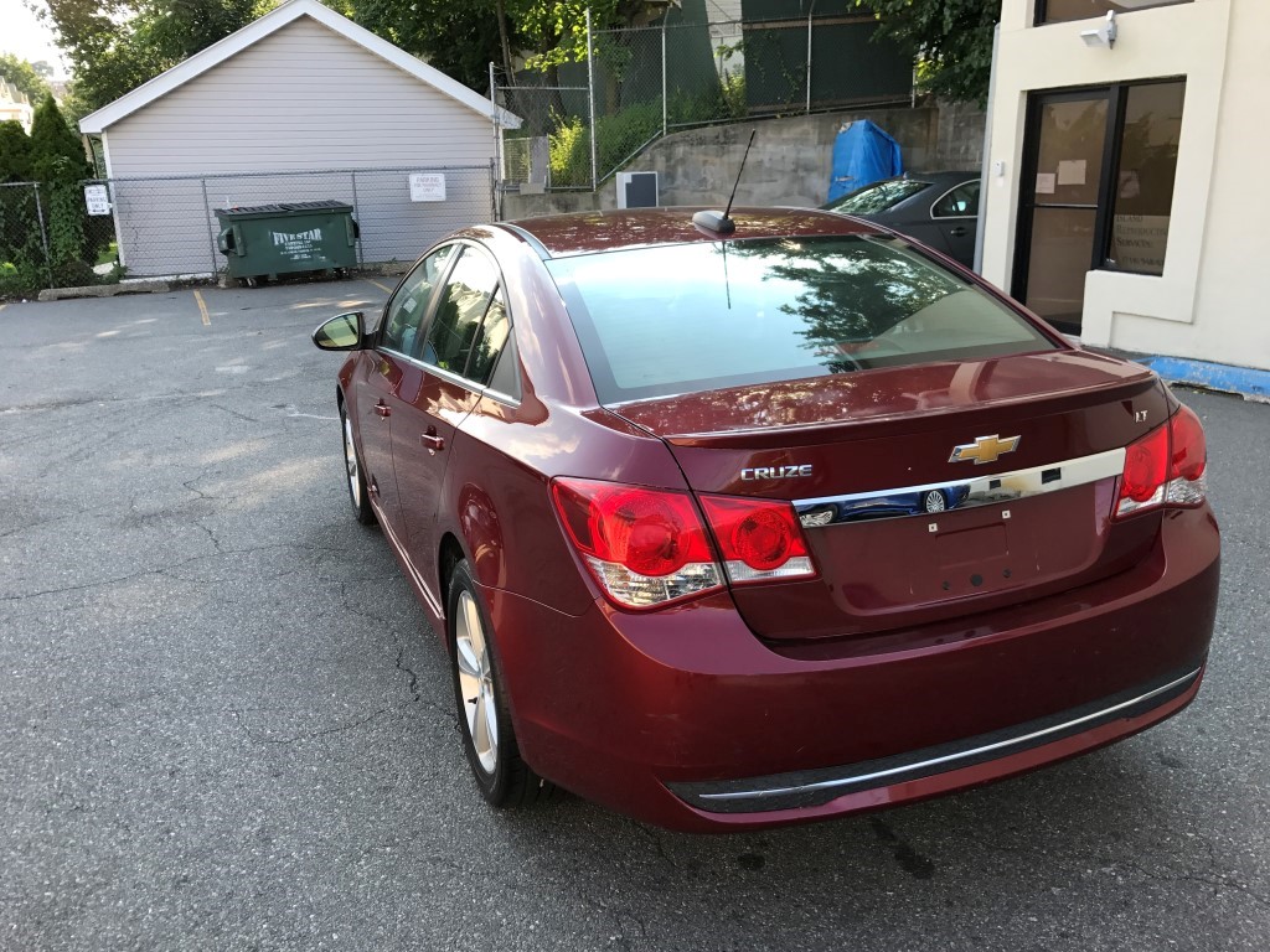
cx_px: 635
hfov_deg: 63.4
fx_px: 1027
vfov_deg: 49.7
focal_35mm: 28
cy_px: 476
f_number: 1.8
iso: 20
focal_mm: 3.99
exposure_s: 1/351
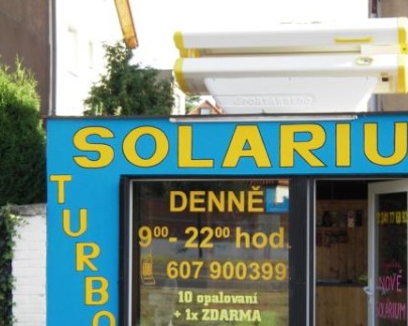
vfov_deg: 16.9
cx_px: 261
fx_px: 1099
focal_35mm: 91
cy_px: 220
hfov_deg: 21.0
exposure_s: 1/100
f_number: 3.7
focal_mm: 10.5
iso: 50
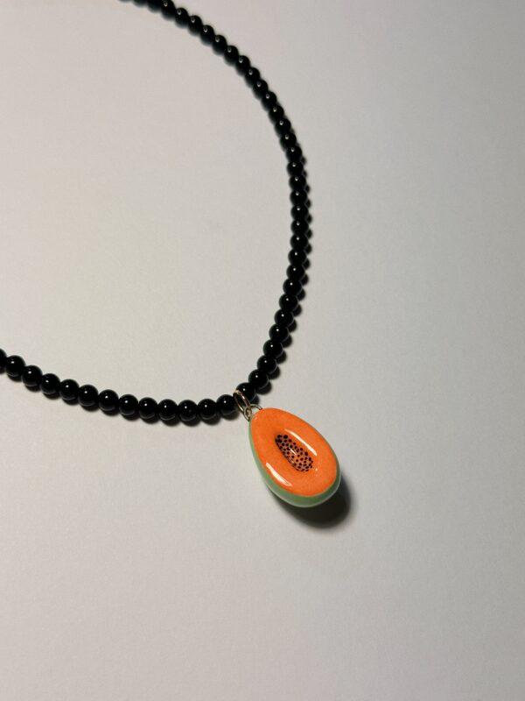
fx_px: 971
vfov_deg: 39.7
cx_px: 262
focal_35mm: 48
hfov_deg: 30.3
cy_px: 350
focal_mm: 6.86
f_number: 1.78
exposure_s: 1/287
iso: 64
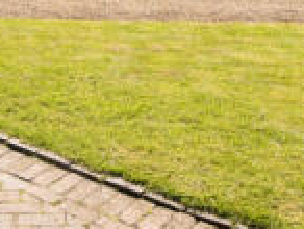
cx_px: 51
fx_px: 607
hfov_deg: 27.4
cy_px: -97
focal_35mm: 69
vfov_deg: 19.2
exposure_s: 1/640
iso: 320
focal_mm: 16
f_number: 8
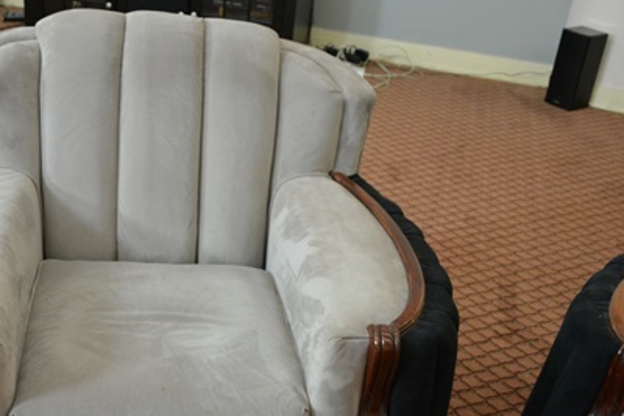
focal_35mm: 45
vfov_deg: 29.7
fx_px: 780
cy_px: 273
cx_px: 217
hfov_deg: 43.1
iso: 1600
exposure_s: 1/30
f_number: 3.8
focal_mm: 20
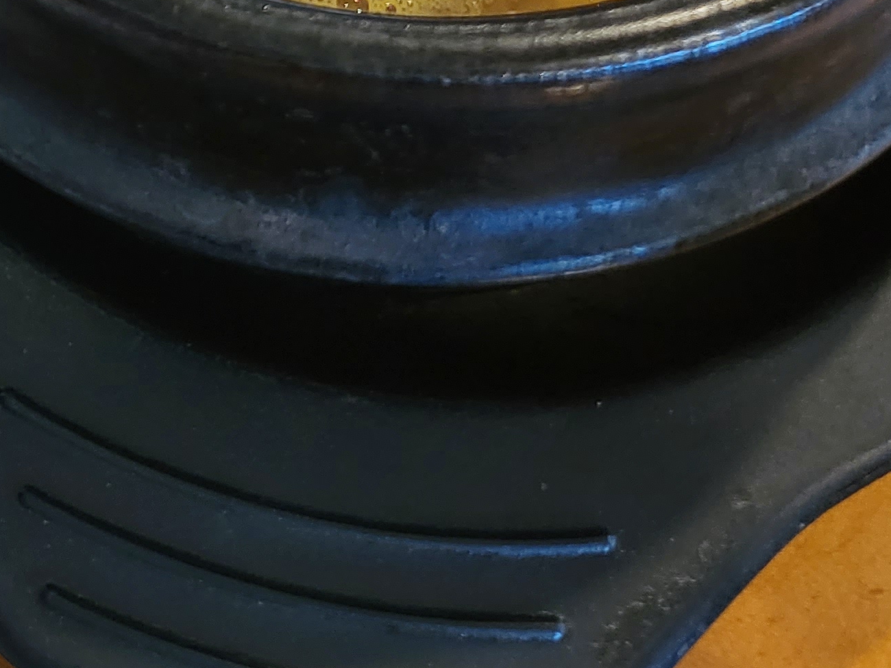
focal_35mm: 80
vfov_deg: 16.9
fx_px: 2059
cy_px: -297
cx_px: -223
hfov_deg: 22.2
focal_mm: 4.25
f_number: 1.8
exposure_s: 1/40
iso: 200
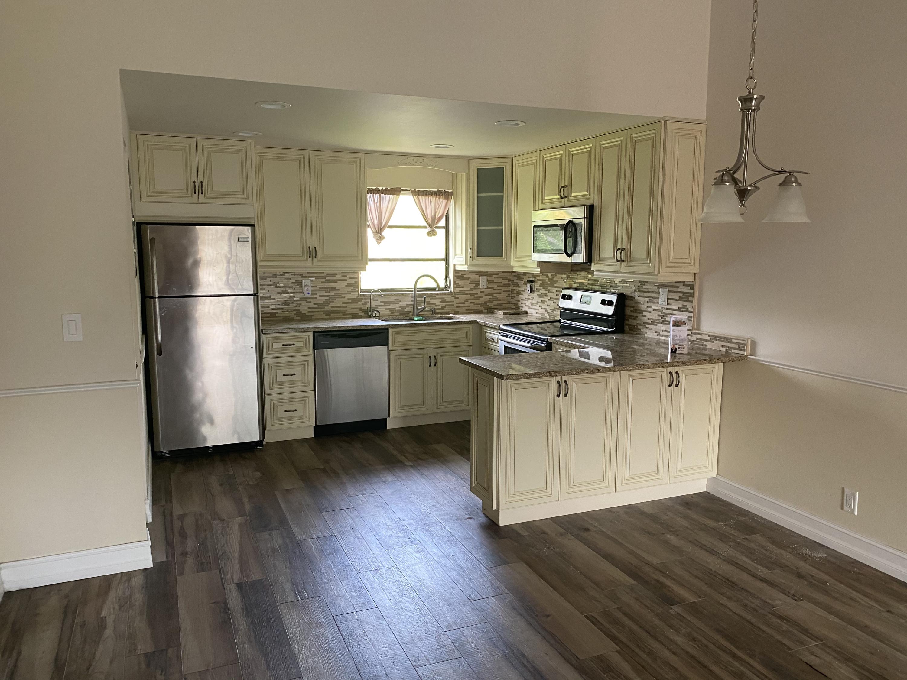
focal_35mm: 26
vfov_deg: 53.1
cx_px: 454
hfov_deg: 67.3
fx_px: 681
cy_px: 340
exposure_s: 1/60
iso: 200
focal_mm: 4.25
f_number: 1.8
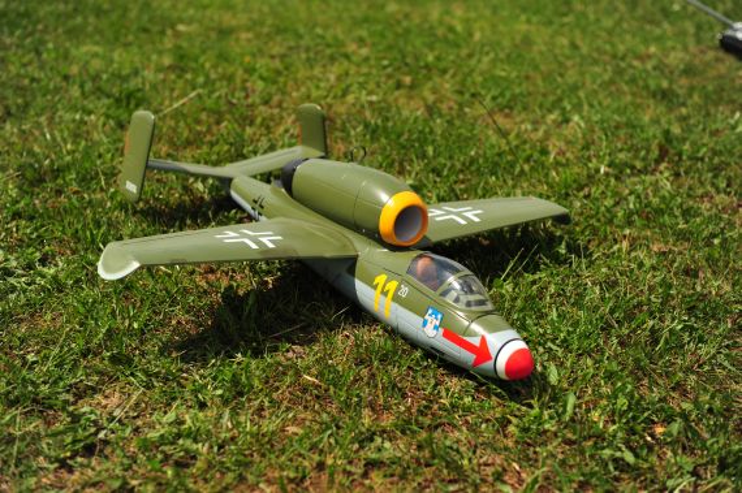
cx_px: 371
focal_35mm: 55
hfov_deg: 36.3
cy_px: 246
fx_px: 1133
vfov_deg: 24.6
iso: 200
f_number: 3.5
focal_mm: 55
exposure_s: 1/3200
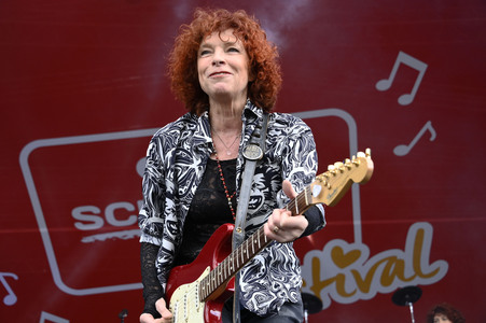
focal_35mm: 62
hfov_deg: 32.4
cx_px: 243
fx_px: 836
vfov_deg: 21.9
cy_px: 162
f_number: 6.3
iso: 500
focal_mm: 62
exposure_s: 1/250
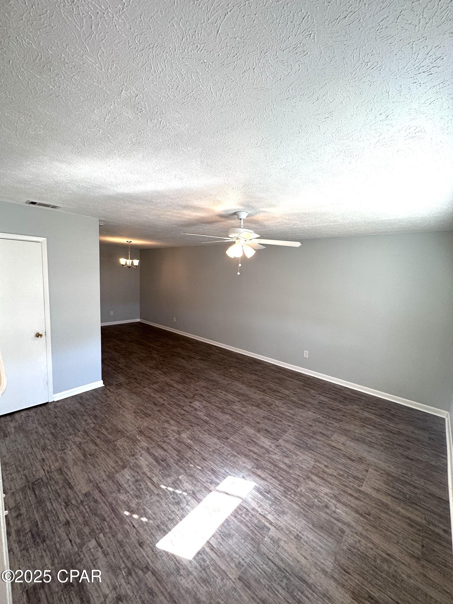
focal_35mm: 14
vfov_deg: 102.1
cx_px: 226
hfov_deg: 85.7
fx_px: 244
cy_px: 302
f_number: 2.2
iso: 125
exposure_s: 1/120
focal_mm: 2.22
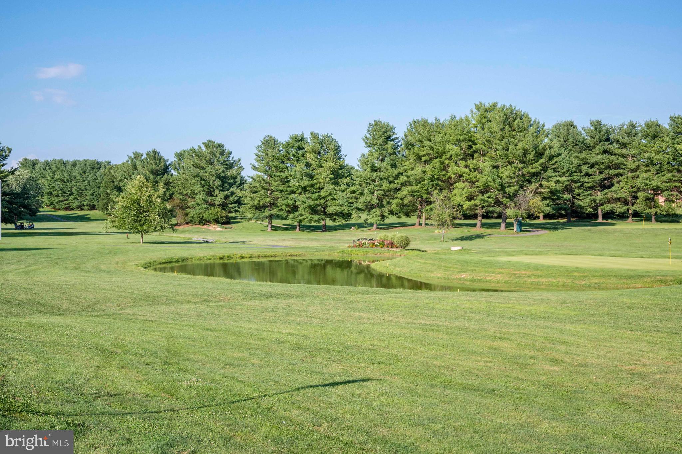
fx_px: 833
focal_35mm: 44
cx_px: 341
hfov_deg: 44.5
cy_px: 227
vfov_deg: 30.5
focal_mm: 44
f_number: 14
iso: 1000
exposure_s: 1/800
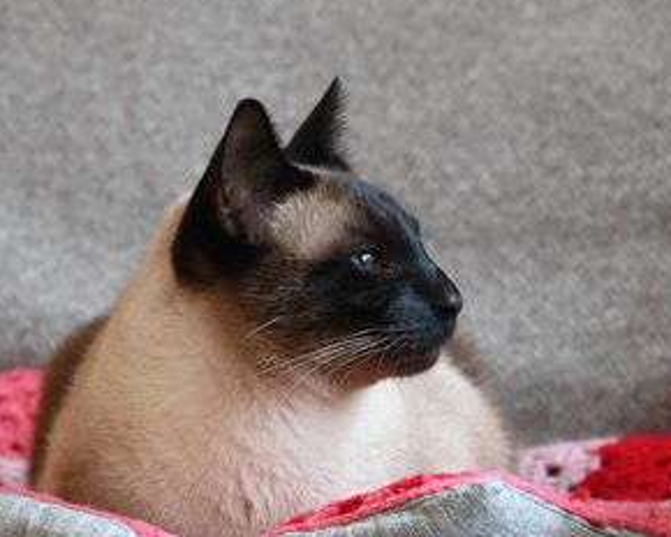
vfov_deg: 6.3
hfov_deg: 7.9
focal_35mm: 246
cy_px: 265
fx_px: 4885
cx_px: 197
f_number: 6.3
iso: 800
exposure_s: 1/20
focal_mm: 110
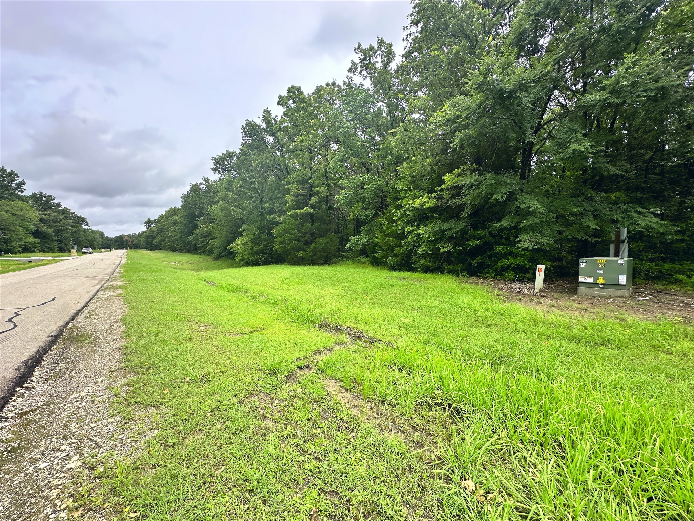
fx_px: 281
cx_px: 347
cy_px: 260
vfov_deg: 85.7
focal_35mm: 14
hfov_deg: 102.1
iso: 40
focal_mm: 2.22
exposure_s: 1/450
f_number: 2.2
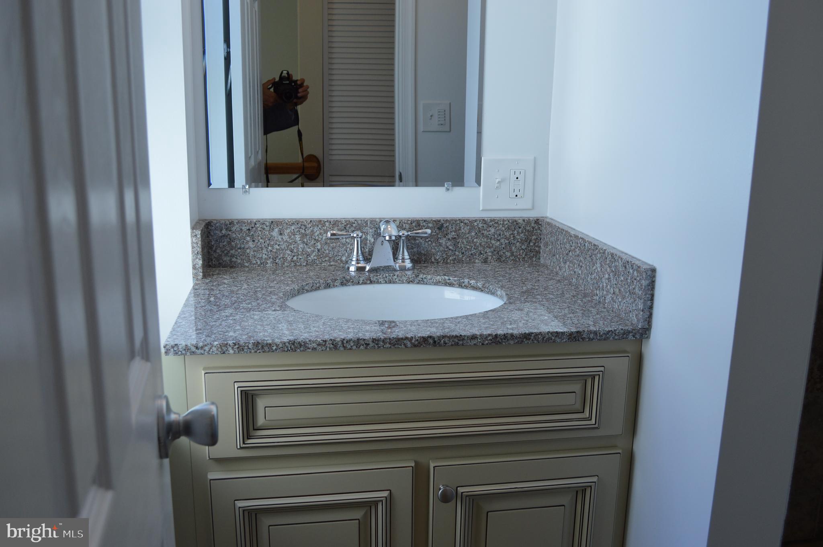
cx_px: 412
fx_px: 754
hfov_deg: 57.3
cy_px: 274
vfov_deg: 39.9
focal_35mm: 33
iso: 320
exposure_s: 1/125
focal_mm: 22
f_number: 5.6
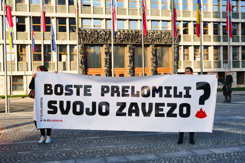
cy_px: 82
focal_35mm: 42
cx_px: 122
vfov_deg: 31.9
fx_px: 286
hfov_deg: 46.4
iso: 320
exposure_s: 1/1000
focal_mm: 27.7
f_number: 5
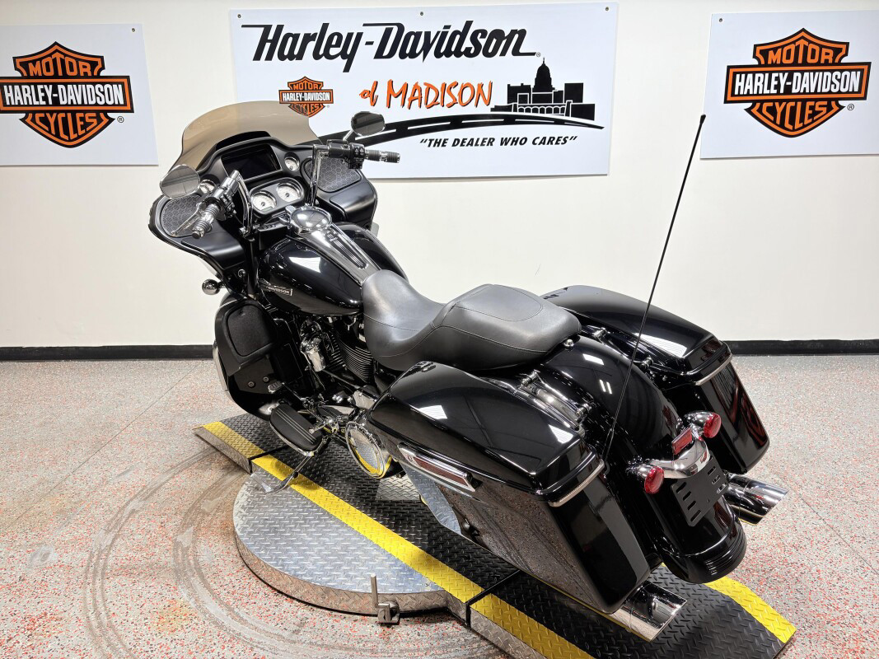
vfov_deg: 53.1
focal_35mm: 26
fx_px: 660
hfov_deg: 67.3
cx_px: 440
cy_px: 330
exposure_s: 1/120
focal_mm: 5.96
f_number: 1.6
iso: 40
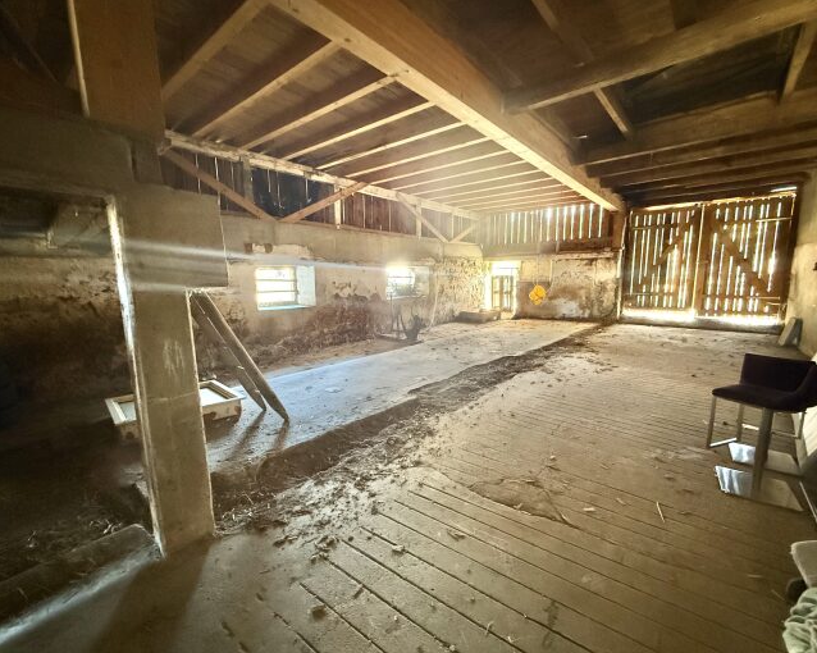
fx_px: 363
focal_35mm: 15
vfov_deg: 84.0
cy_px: 334
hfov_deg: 96.8
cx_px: 425
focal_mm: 2.22
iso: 1600
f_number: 2.2
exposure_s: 1/55
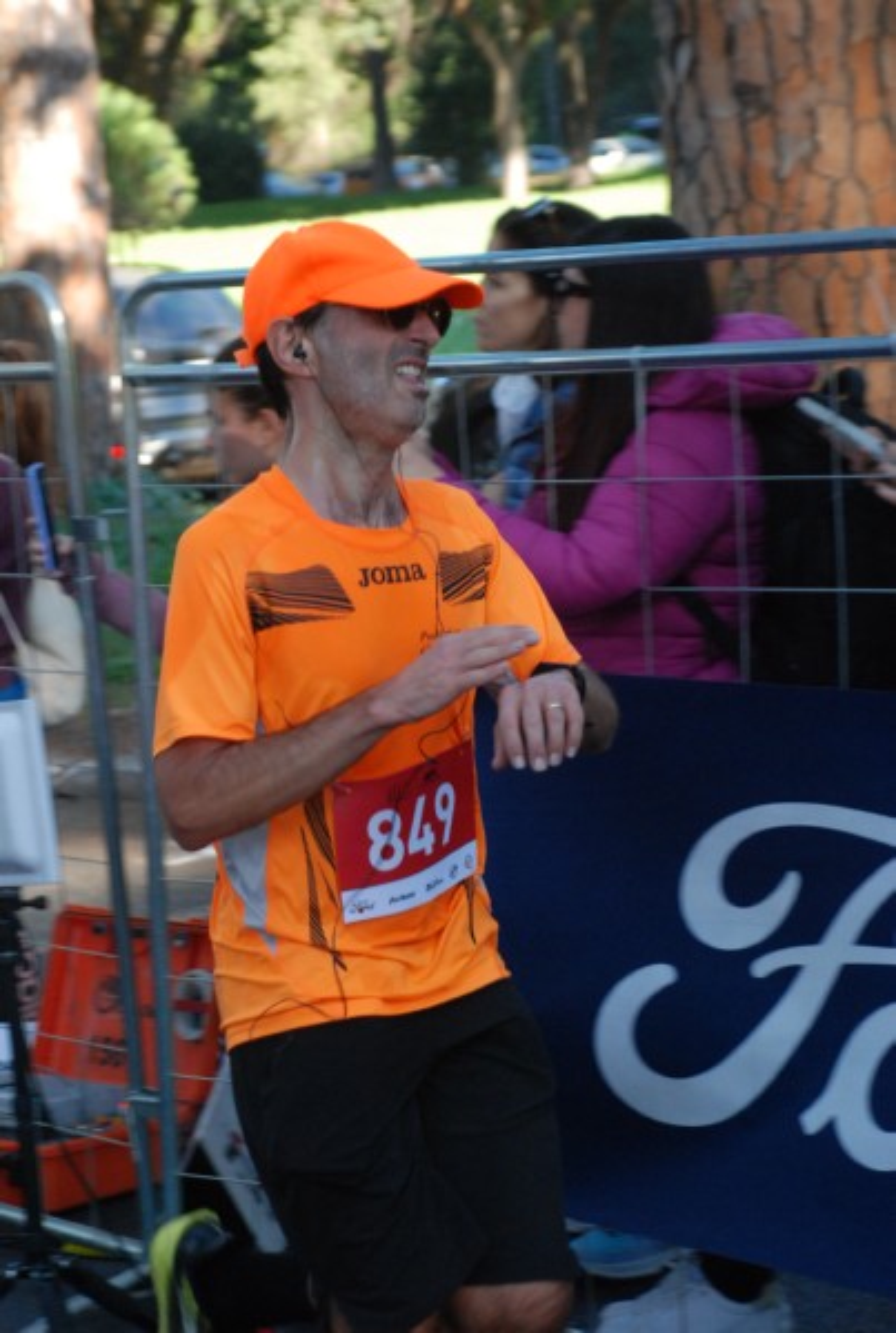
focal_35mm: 105
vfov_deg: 19.4
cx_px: 448
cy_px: 666
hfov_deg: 13.1
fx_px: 3900
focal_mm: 70
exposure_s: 1/320
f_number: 5.6
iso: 1000
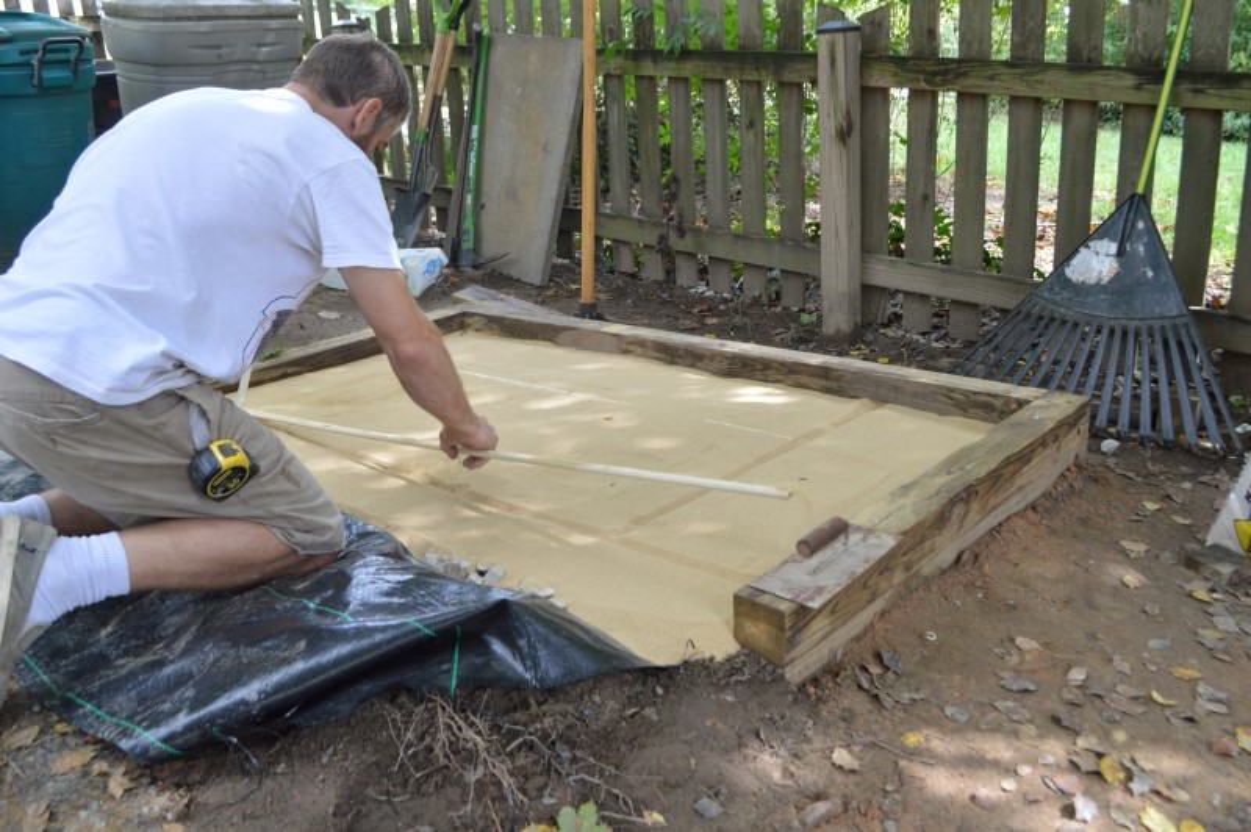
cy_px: 416
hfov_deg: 62.0
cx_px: 626
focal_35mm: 30
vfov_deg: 43.5
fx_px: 1042
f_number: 5
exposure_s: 1/160
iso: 800
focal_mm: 20
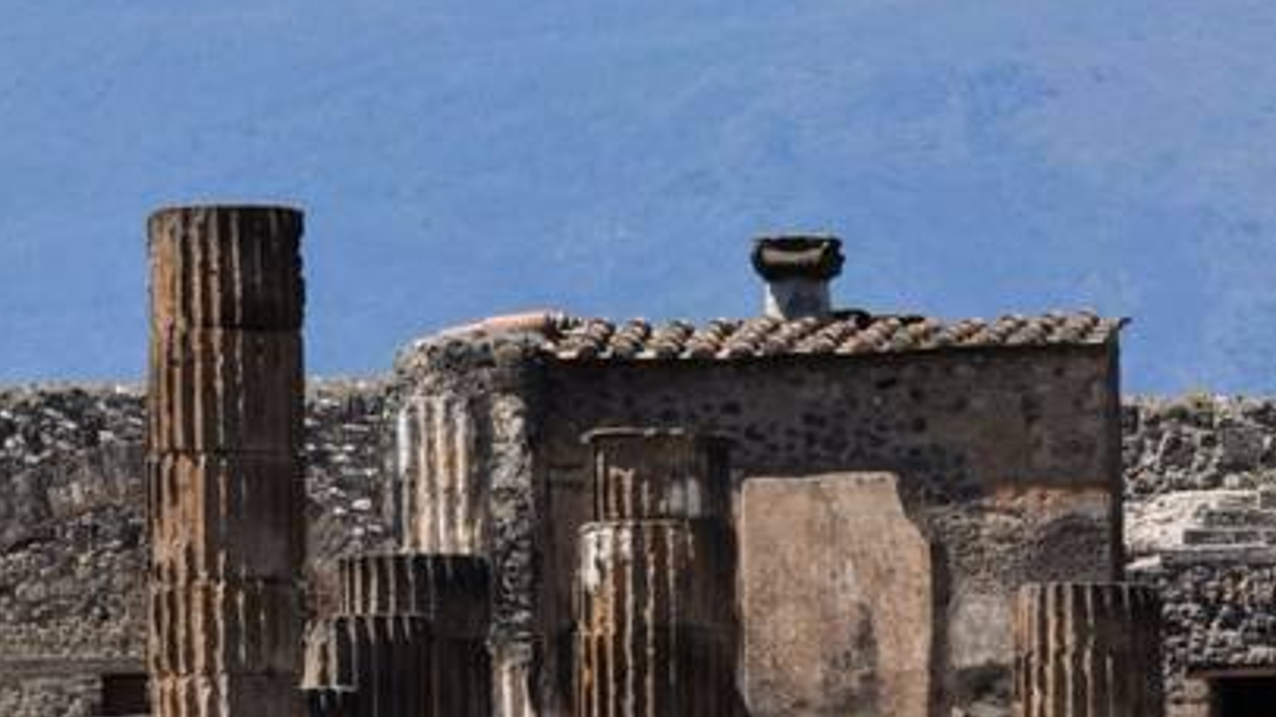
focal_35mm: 293
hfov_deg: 7.4
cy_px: 16
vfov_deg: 4.1
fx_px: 9907
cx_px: 519
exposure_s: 1/500
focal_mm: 105
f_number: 8
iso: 160
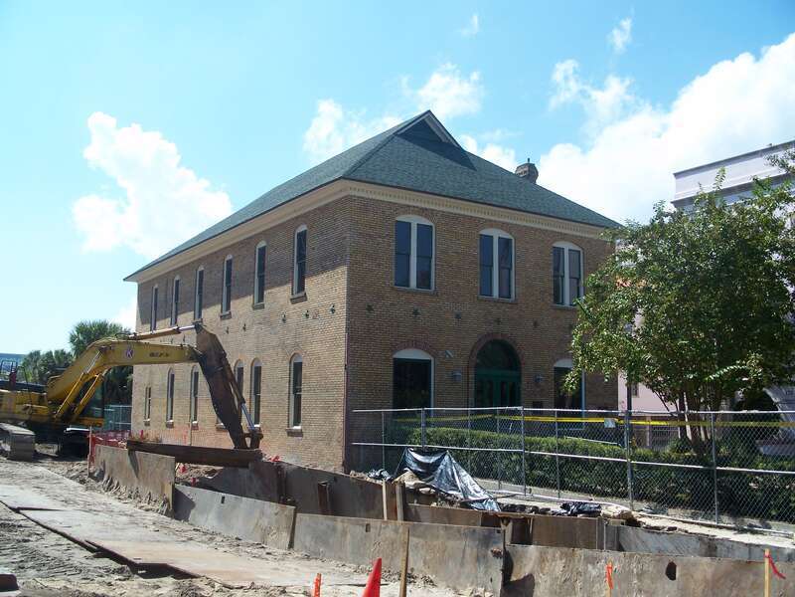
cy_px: 298
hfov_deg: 50.1
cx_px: 398
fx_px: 850
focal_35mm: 37
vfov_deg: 38.7
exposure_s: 1/400
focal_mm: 7.8
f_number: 4
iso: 64
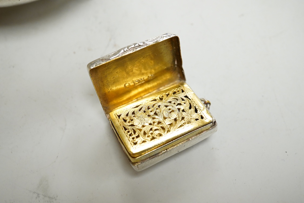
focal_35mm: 45
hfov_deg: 43.6
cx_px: 152
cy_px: 102
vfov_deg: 29.9
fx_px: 380
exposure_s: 1/200
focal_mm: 30
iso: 2500
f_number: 9
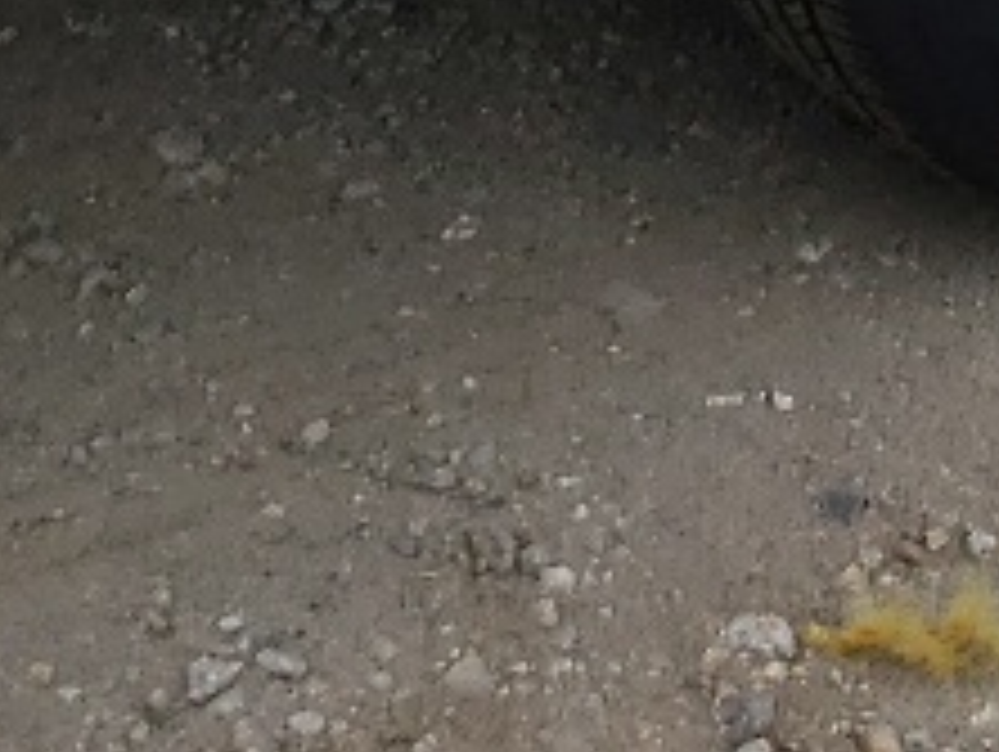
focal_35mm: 187
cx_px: 1282
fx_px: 5403
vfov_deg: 7.0
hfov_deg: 10.4
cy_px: -1581
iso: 50
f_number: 1.5
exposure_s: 1/2000
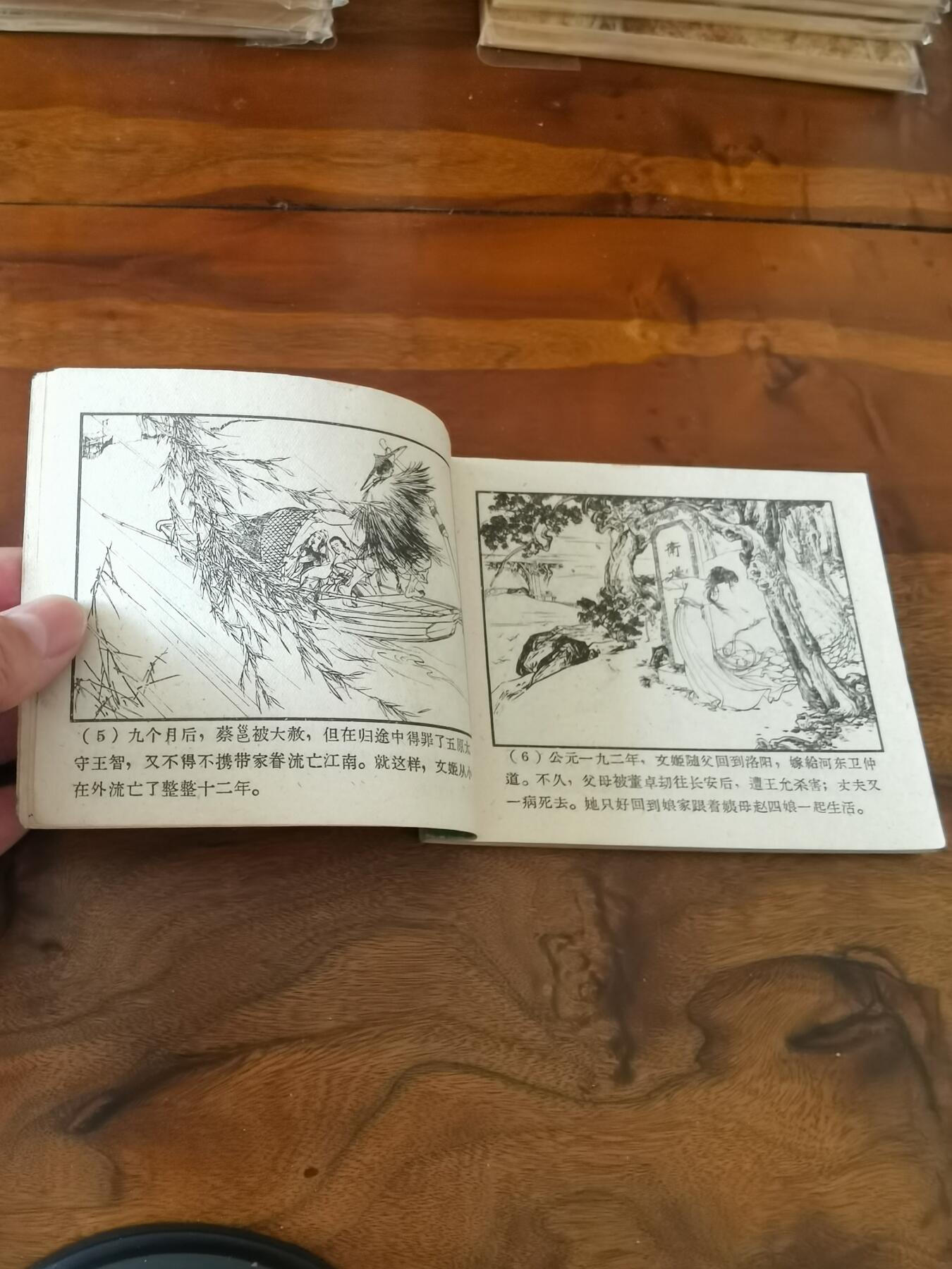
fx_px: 990
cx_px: 476
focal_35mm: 27
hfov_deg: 51.4
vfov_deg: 65.3
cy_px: 634
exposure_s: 1/25
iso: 320
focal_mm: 2.26
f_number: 2.2
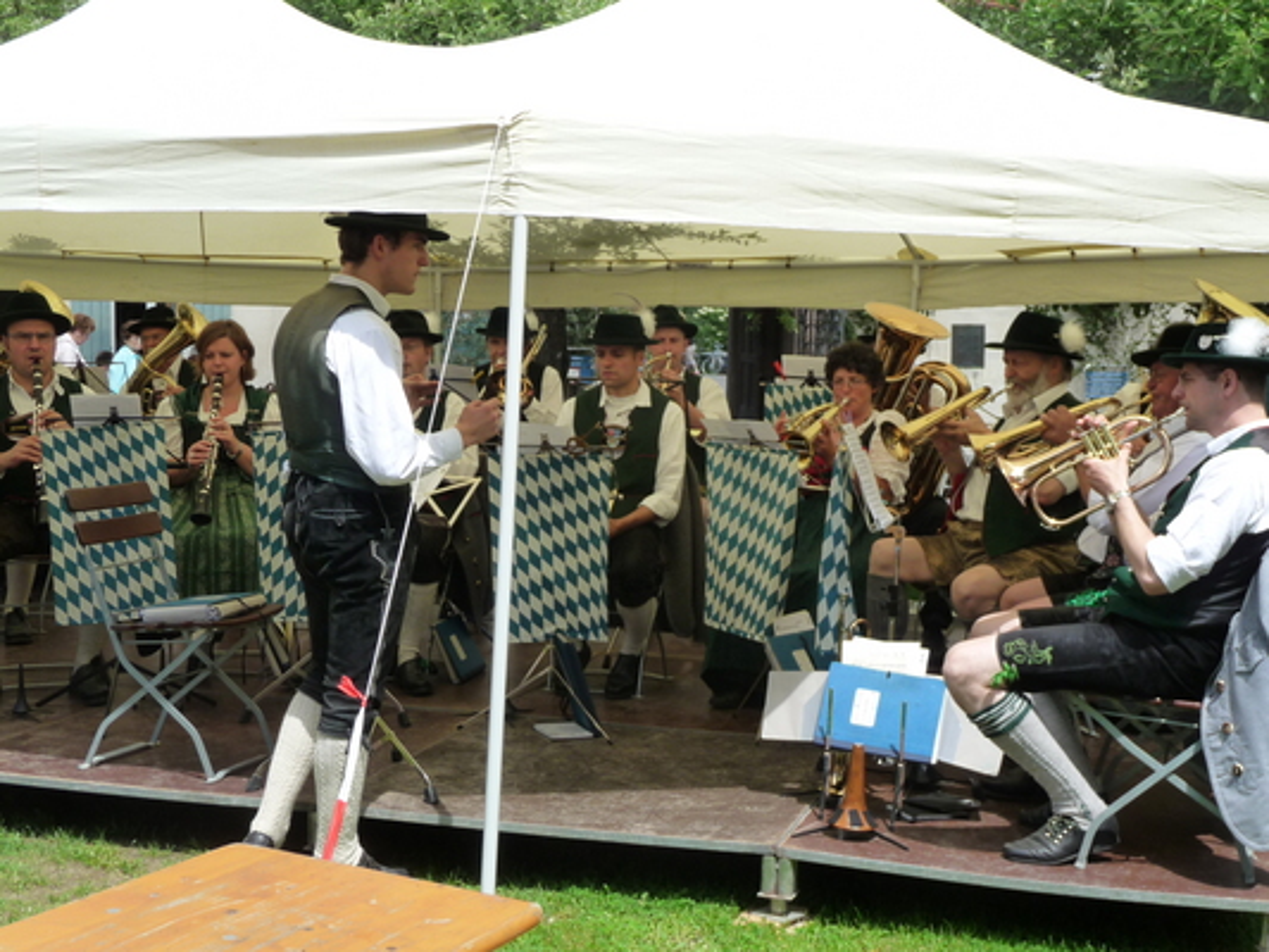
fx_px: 1833
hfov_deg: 38.2
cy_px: 476
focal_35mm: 50
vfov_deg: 29.1
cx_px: 634
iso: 160
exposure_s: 1/500
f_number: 4.2
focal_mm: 8.5
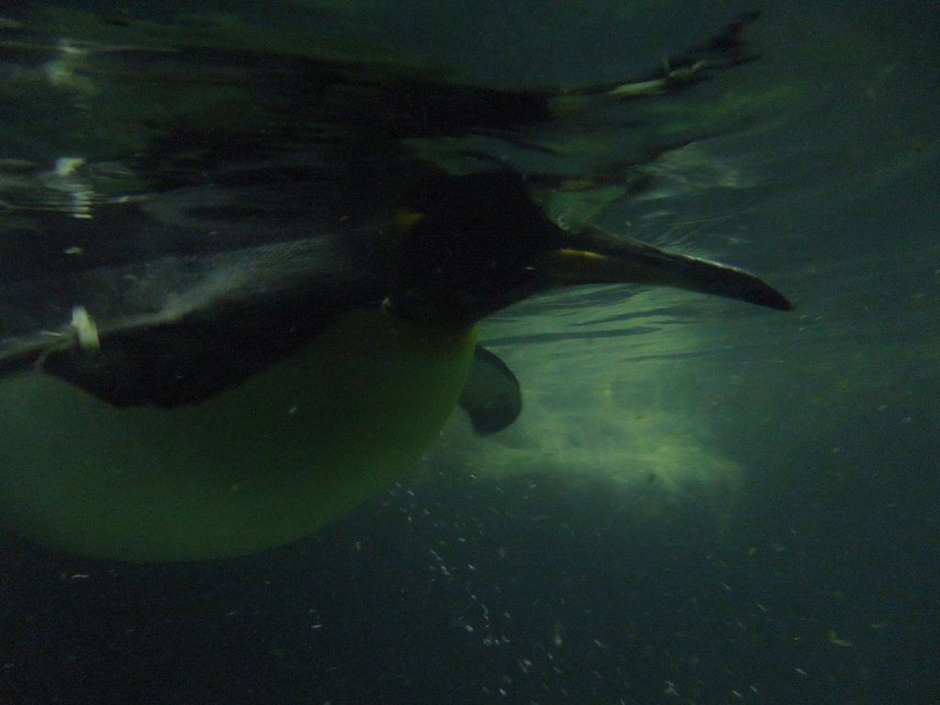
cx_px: 470
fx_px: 679
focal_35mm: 25
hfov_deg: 69.4
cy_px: 352
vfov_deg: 54.9
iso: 1600
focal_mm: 4.5
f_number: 3.3
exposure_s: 1/30
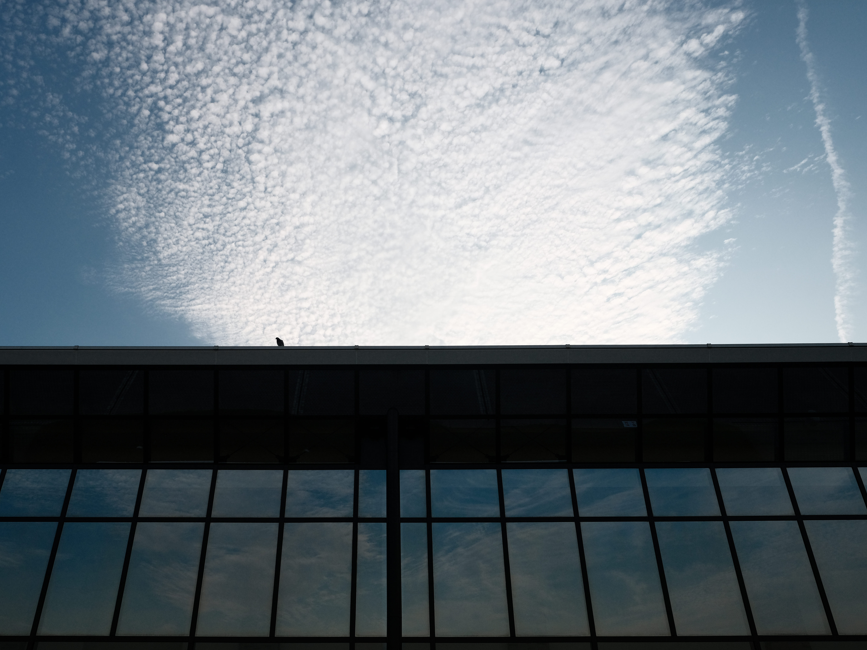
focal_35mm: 26
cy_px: 325
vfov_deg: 53.1
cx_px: 389
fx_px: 651
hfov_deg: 67.1
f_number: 5.6
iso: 500
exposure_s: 1/1900
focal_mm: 16
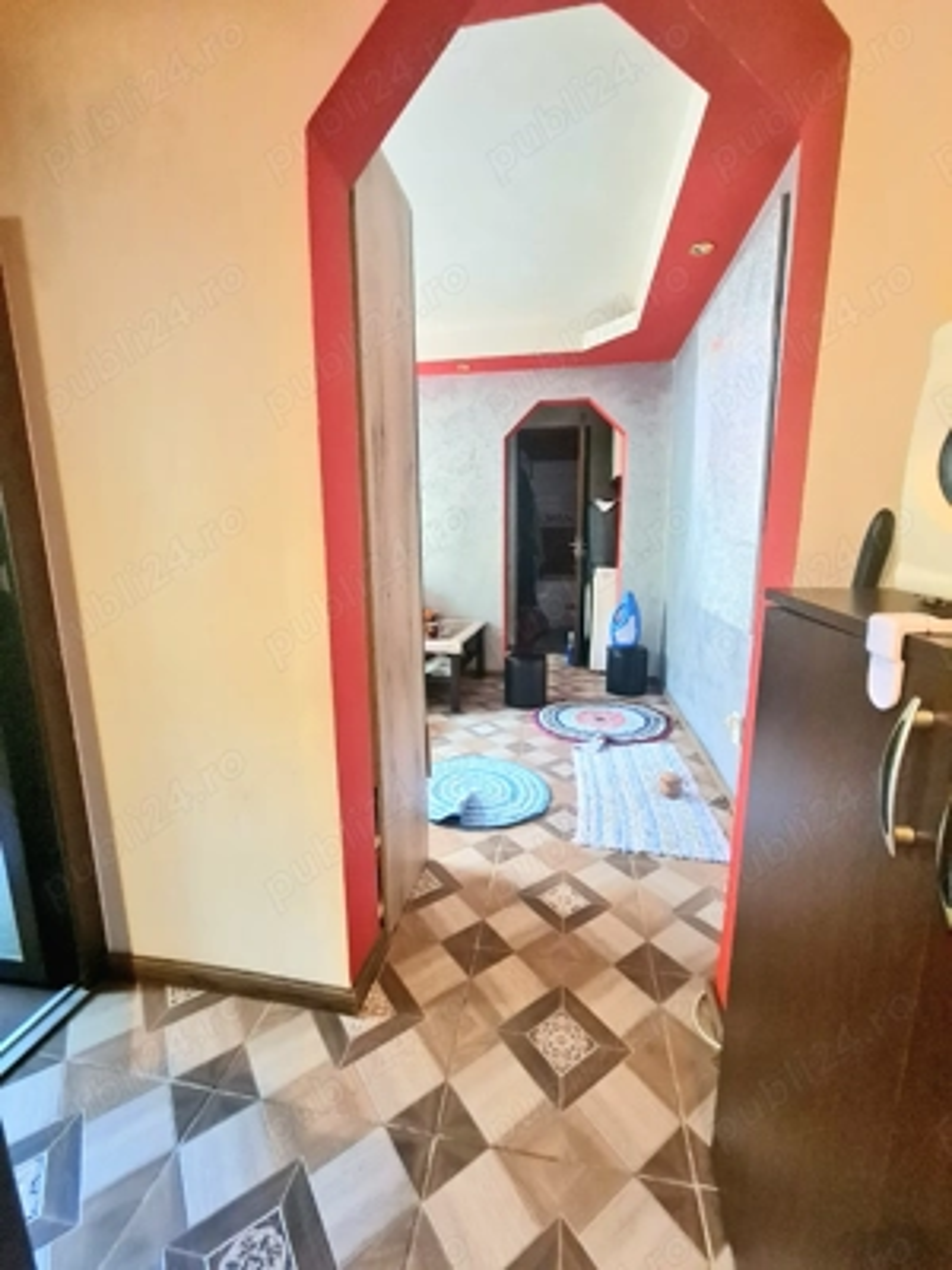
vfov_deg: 106.2
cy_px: 635
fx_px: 477
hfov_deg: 89.9
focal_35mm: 13
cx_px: 476
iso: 1000
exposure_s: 1/25
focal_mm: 2.2
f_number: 2.2
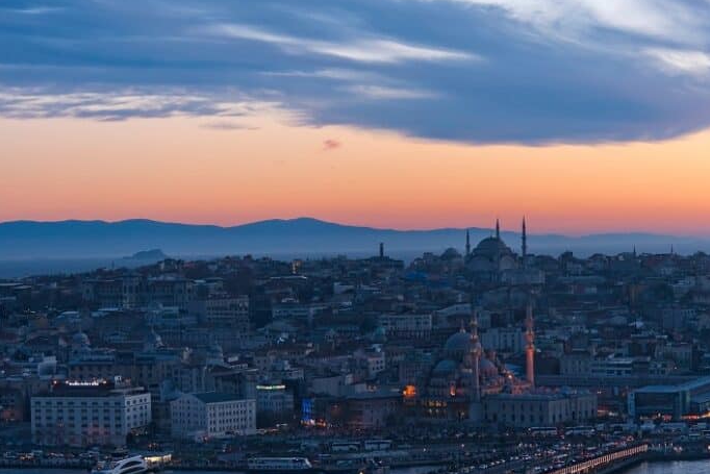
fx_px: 2012
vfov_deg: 13.4
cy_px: 296
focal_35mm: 102
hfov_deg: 20.0
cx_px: 452
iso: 200
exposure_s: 1/100
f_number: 3.2
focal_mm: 60
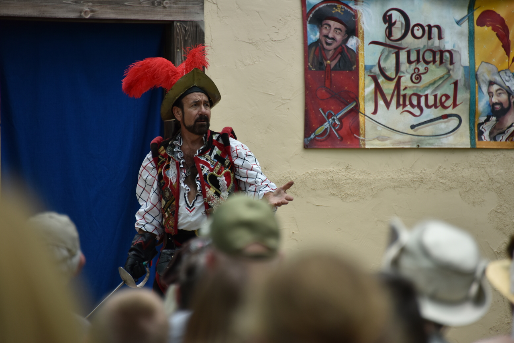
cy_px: 172
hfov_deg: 6.9
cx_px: 257
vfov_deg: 4.6
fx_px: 4284
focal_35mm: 300
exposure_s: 1/640
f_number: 5.6
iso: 450
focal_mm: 300
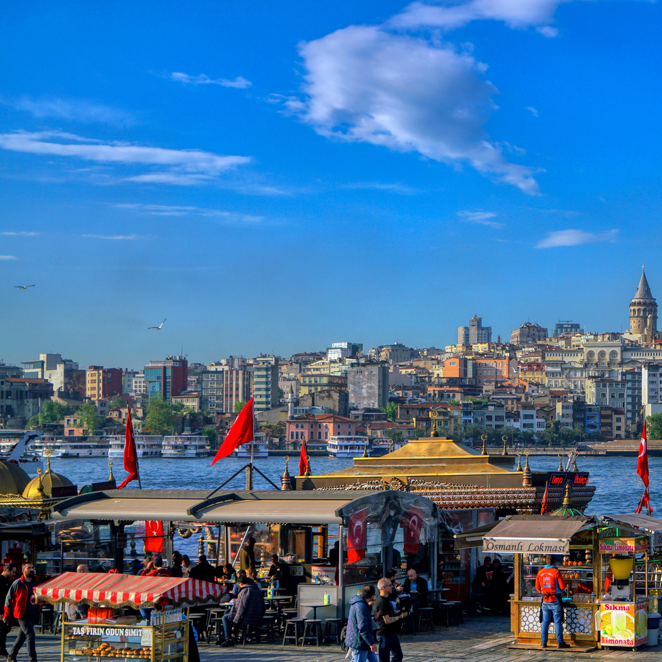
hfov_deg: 27.1
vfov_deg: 28.1
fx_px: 1320
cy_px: 380
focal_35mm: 61
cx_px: 608
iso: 100
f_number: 10
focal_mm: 39
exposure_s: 1/250
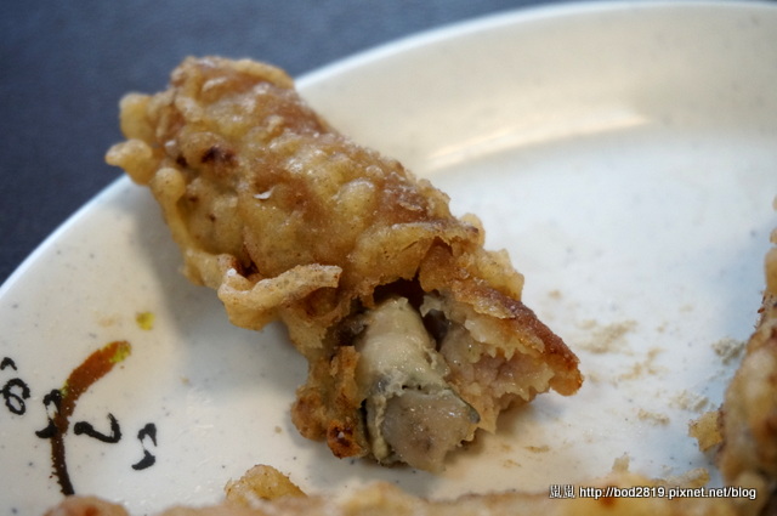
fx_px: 1455
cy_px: 258
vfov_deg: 20.1
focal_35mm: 68
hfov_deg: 29.9
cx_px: 388
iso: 1250
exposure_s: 1/80
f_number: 5.6
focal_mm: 45
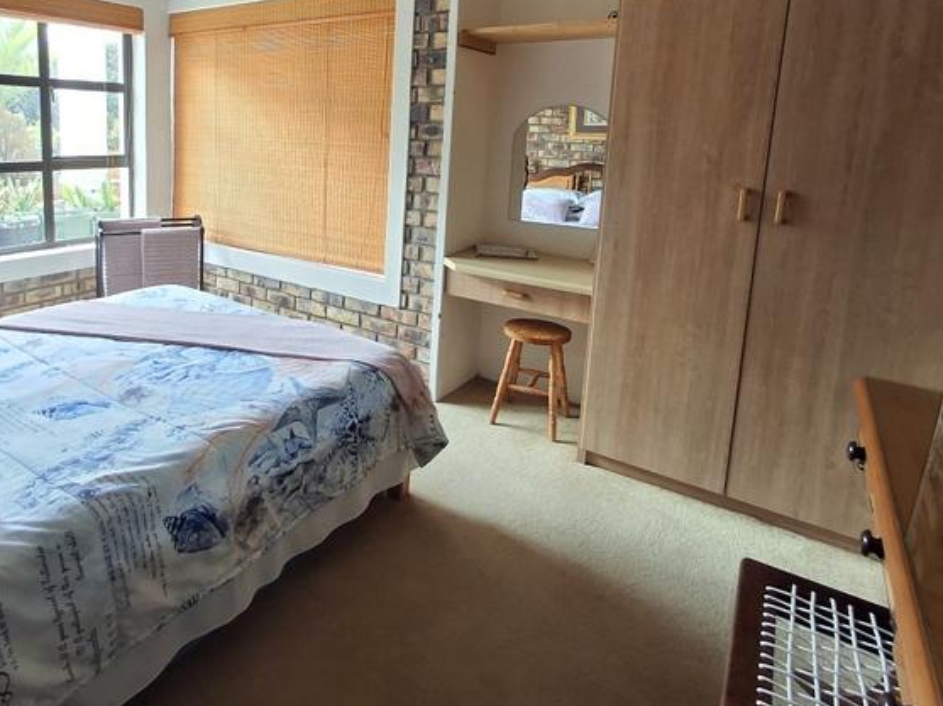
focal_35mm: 23
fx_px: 626
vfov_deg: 57.3
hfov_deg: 72.0
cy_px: 227
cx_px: 322
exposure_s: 1/40
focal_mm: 1.64
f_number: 2.2
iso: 40
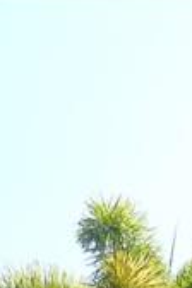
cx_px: -43
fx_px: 1520
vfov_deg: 9.8
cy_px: 650
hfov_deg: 7.2
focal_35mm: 190
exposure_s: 1/240
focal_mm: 5.4
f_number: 7
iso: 160
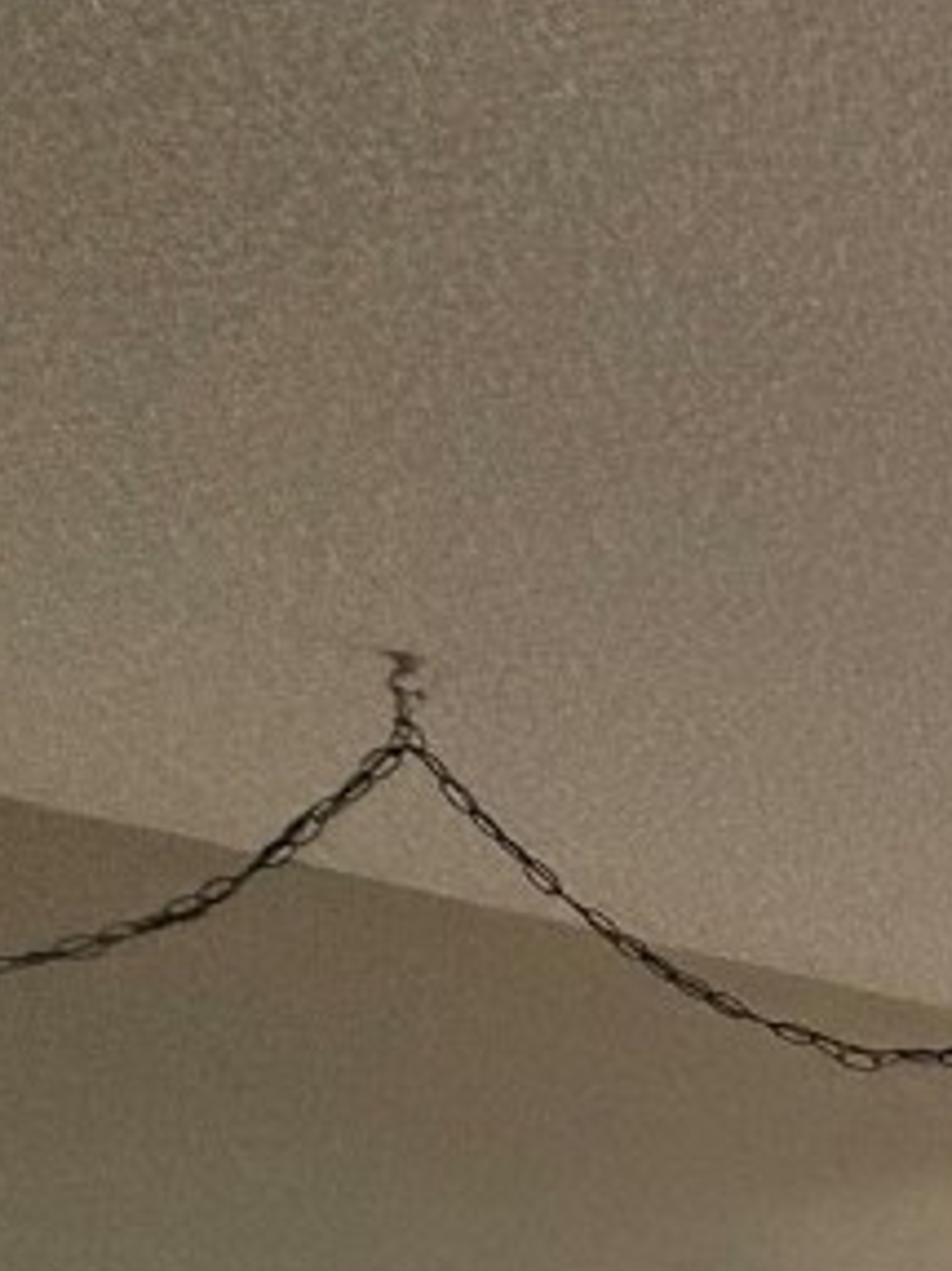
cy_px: 1687
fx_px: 1835
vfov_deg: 29.8
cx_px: 2214
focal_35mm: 50
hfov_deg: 15.8
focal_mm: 2.22
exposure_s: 1/79
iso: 320
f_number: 2.2
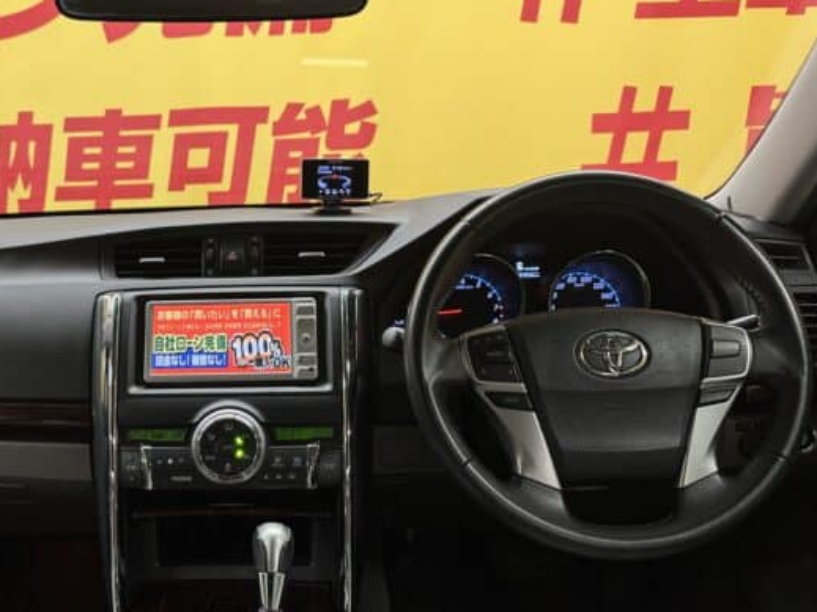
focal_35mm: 37
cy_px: 334
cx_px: 244
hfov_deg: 48.9
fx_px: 873
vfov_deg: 38.6
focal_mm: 6.76
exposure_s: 1/100
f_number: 1.78
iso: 160
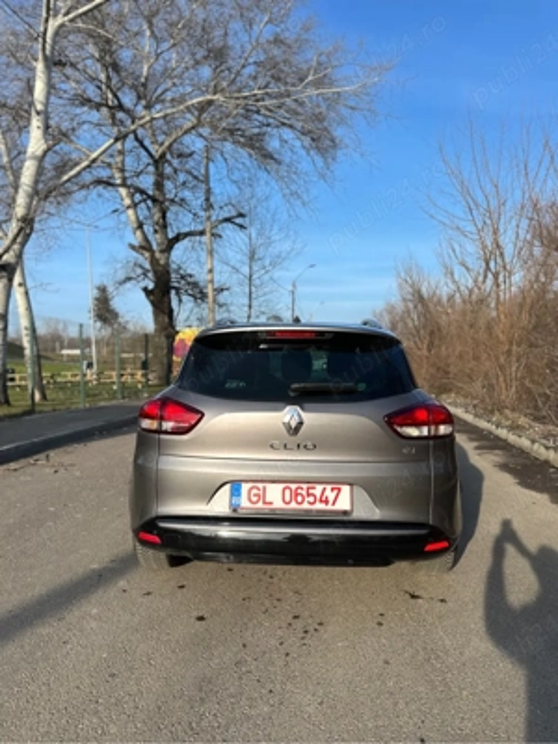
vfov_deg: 71.6
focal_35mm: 24
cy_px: 372
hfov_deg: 56.8
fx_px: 516
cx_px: 279
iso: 80
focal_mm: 6.86
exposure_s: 1/2660
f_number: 1.78
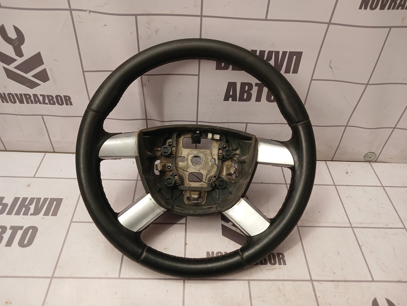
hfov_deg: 65.3
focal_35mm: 27
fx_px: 317
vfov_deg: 51.4
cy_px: 153
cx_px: 204
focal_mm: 4
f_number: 1.8
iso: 160
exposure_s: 1/50
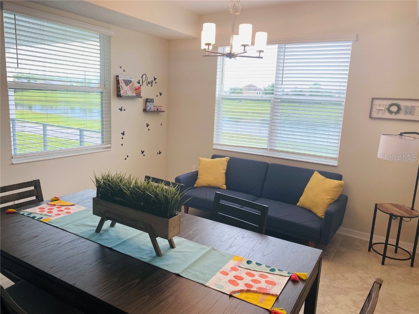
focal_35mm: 26
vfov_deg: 53.1
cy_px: 157
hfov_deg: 67.3
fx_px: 315
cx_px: 210
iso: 40
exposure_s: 1/120
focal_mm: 4.25
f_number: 1.8
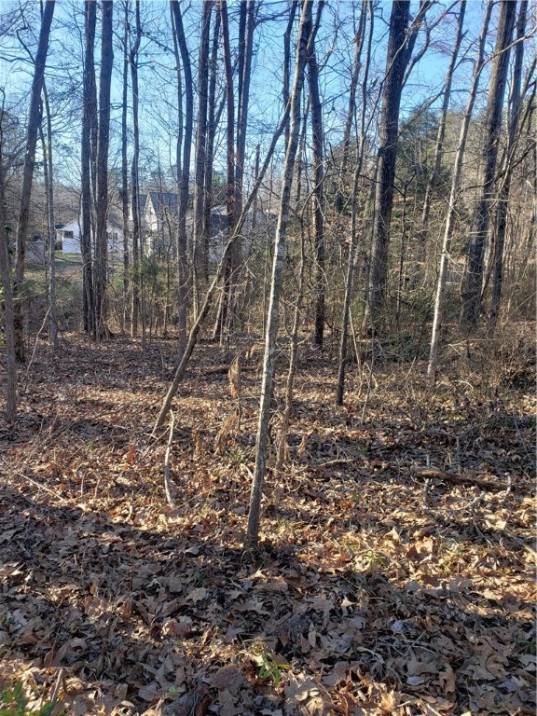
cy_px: 358
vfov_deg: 67.3
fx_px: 538
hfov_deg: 53.1
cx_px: 268
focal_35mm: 26
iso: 50
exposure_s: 1/265
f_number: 2.4
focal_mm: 4.3
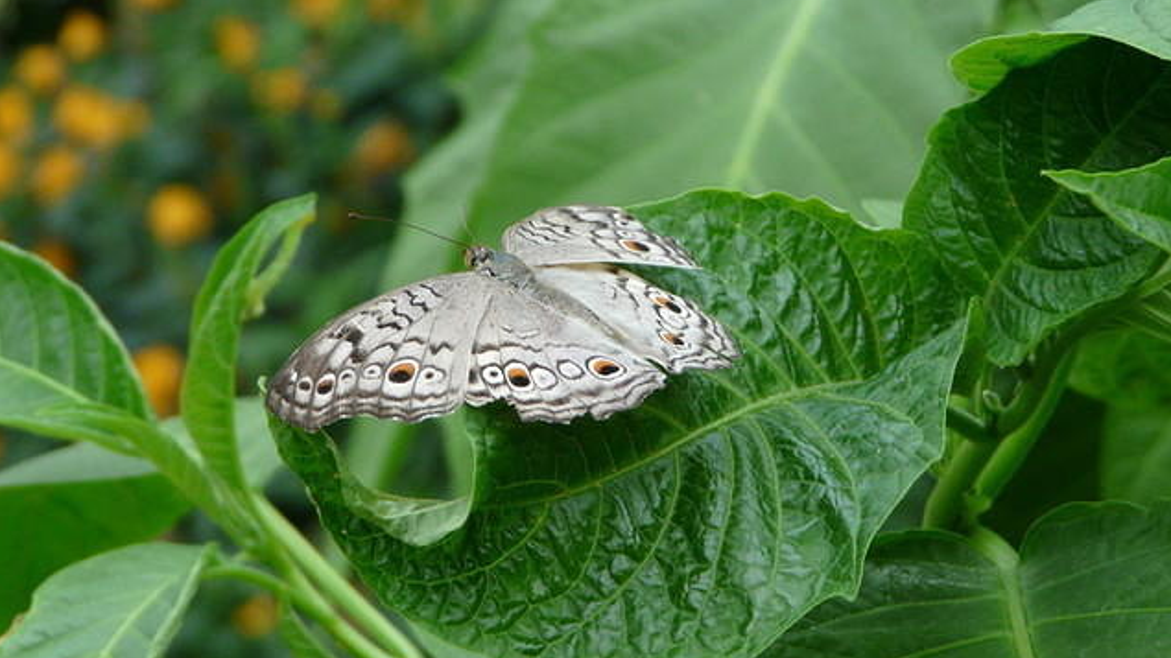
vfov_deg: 8.3
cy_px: 295
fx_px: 4533
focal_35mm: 146
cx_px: 585
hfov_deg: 14.7
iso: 200
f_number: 3.6
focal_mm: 17
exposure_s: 1/200
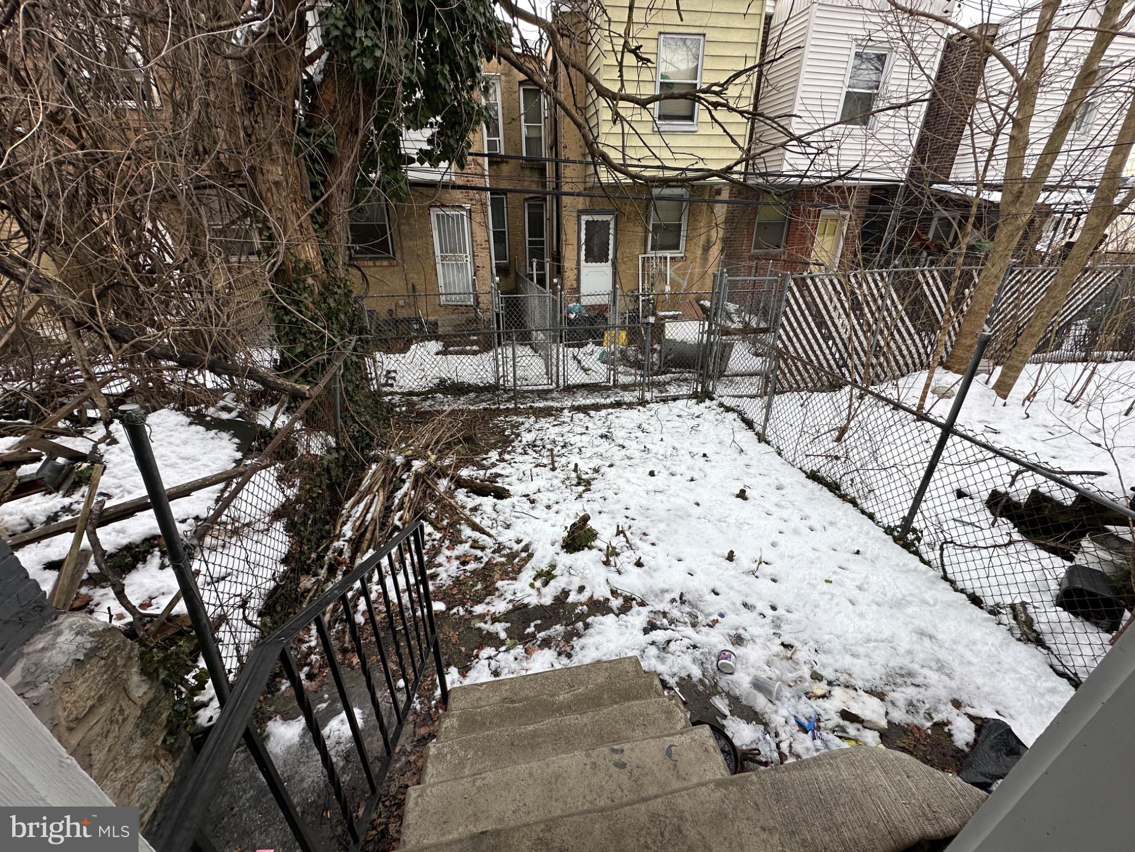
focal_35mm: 14
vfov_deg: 85.7
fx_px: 459
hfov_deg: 102.1
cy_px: 426
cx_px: 568
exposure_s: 1/287
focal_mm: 2.22
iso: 40
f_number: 2.2
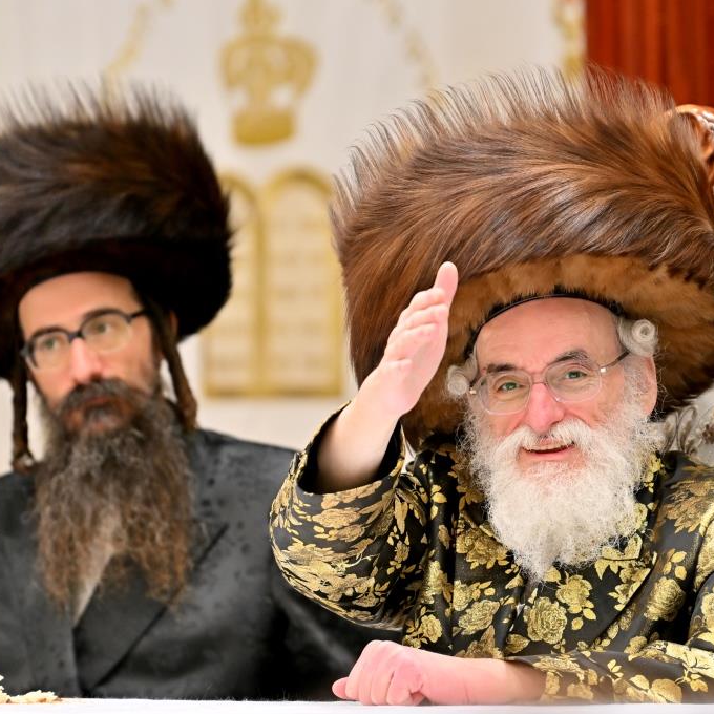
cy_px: 357
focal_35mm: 384
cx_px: 506
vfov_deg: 4.6
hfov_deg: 4.6
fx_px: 8961
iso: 320
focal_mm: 200
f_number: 2.8
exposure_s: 1/320
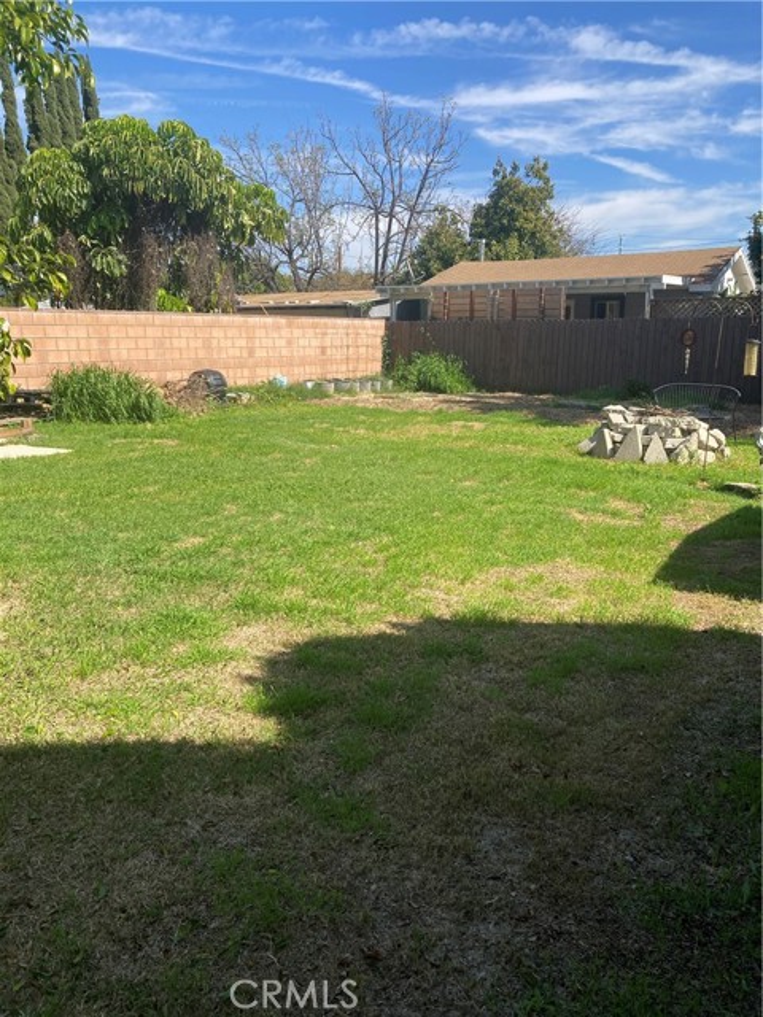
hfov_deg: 49.7
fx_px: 823
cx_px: 382
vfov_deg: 63.4
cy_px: 508
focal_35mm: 28
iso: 20
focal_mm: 3.99
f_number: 1.8
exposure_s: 1/1372
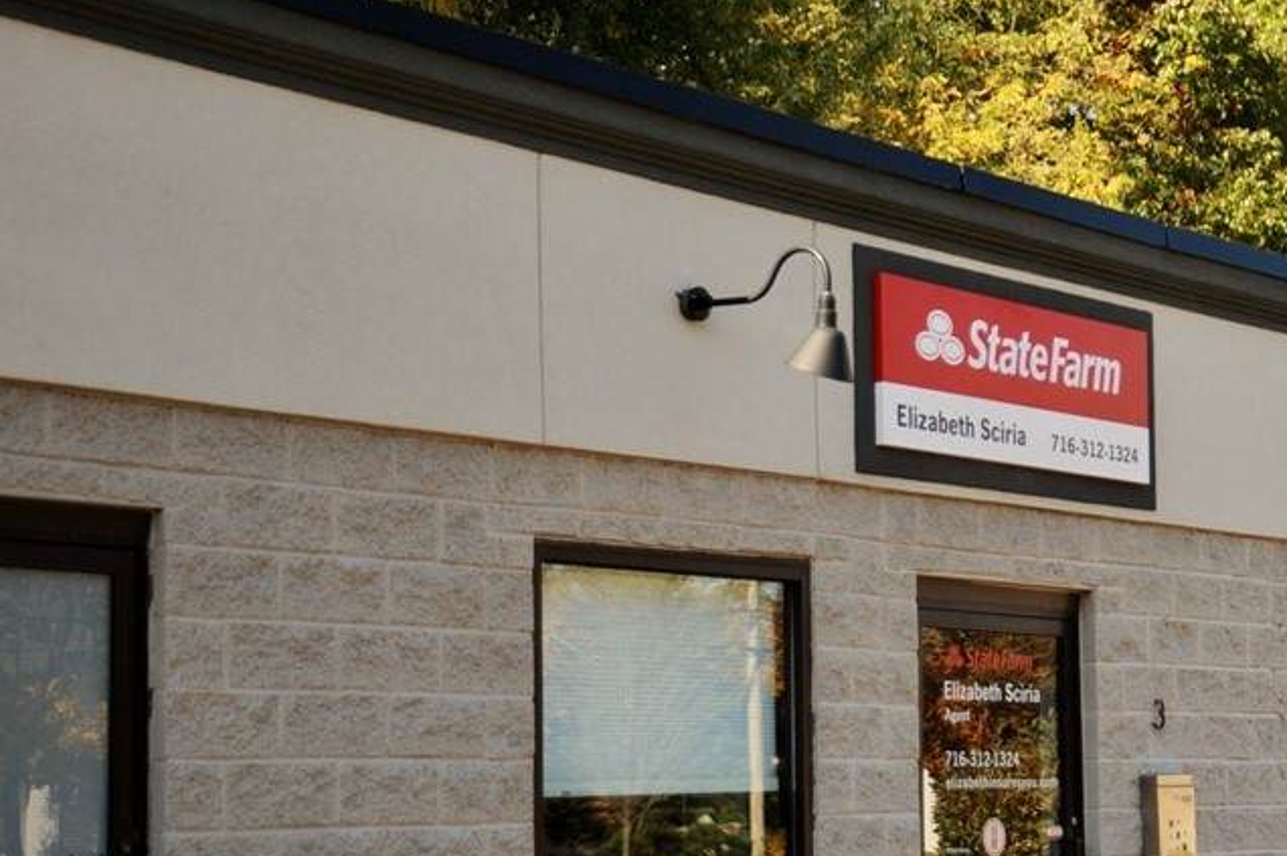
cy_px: 578
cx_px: 1003
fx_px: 2929
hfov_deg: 24.4
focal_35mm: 82
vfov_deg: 16.6
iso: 640
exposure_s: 1/2000
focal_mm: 48
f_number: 4.8
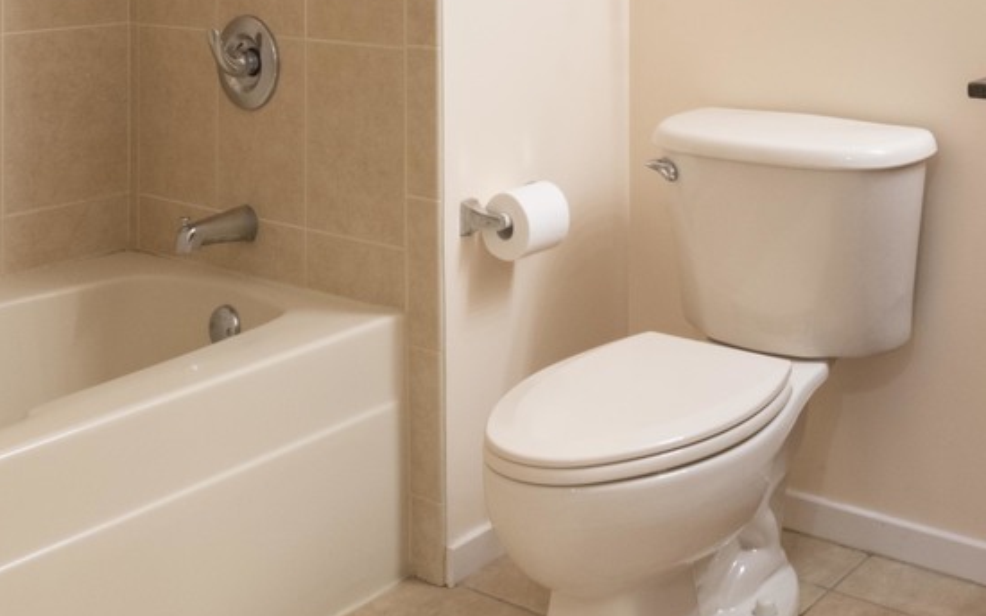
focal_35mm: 50
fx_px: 1330
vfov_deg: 24.1
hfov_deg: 39.8
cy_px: -91
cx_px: 717
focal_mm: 11
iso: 125
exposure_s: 1.3
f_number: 20
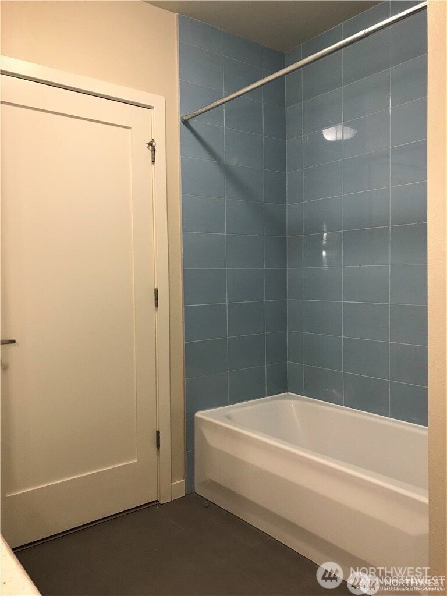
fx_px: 482
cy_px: 298
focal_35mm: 28
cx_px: 224
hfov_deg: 49.7
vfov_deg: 63.4
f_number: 1.8
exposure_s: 1/15
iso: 80
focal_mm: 3.99
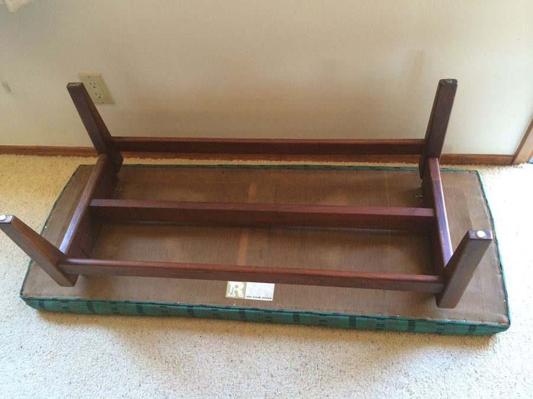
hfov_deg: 60.0
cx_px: 266
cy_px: 200
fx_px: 462
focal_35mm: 30
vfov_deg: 46.8
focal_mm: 4.12
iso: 160
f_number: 2.2
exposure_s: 1/30
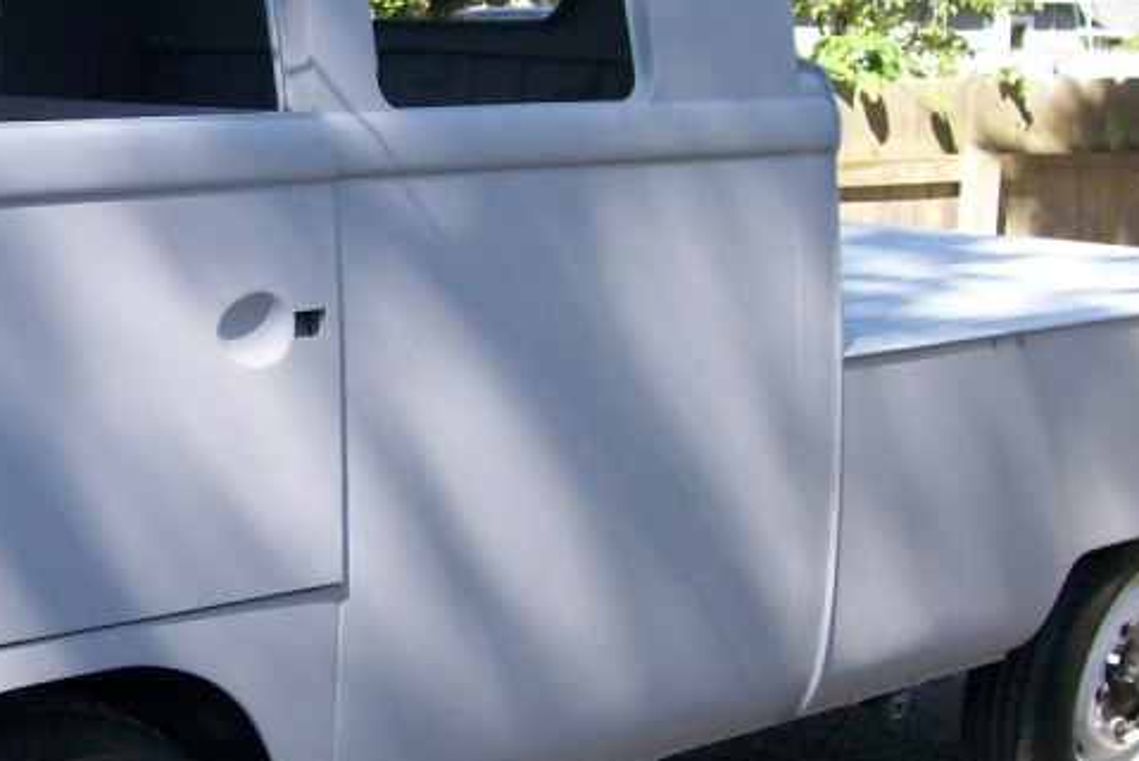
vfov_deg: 17.1
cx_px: 178
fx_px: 2533
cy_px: 397
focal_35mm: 80
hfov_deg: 24.8
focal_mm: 6
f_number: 2.7
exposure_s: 1/456
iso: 80
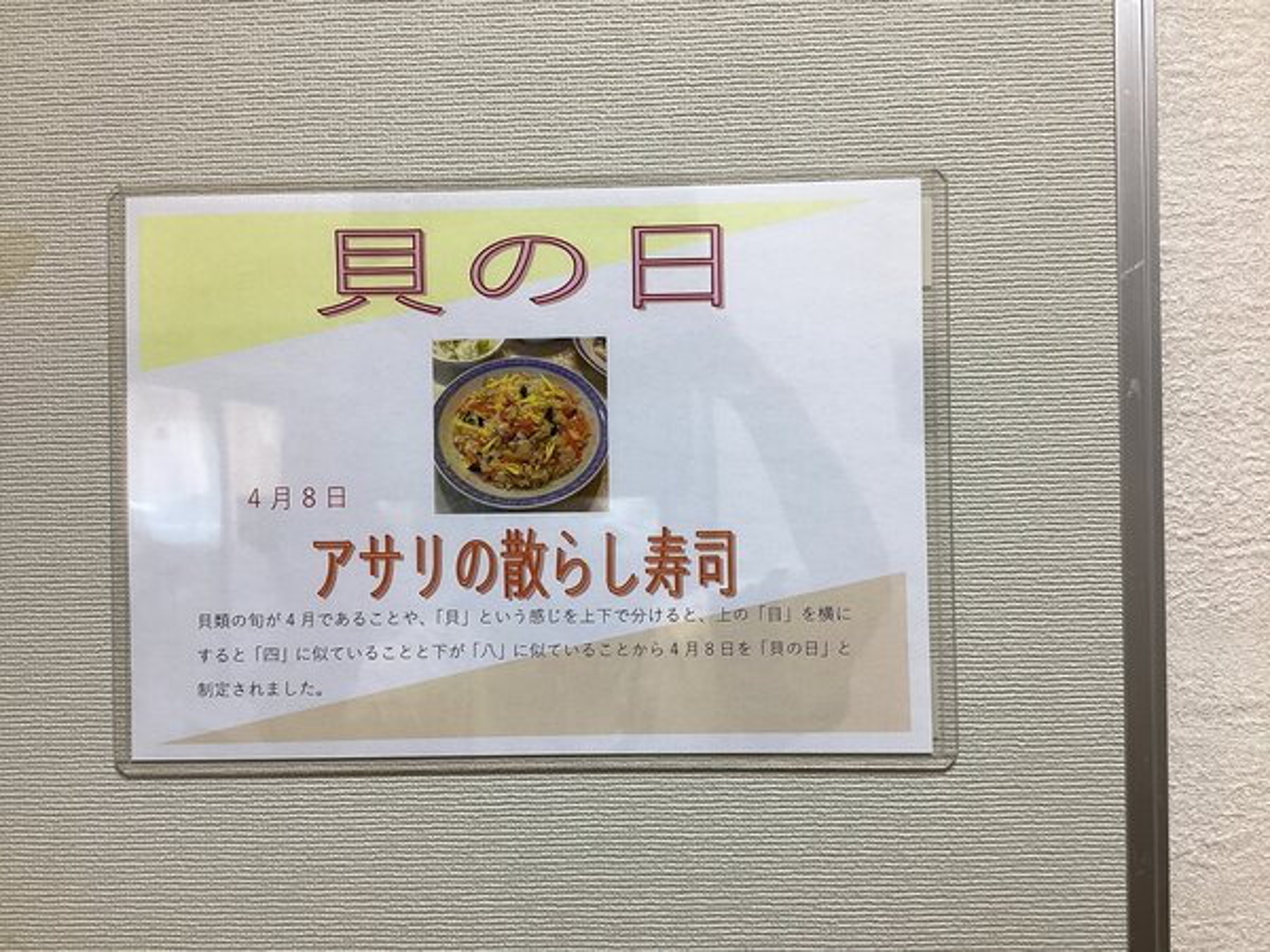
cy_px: 476
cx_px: 635
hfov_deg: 58.4
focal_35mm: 31
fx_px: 1137
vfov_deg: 45.4
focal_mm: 3.3
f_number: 2.4
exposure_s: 1/100
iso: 64
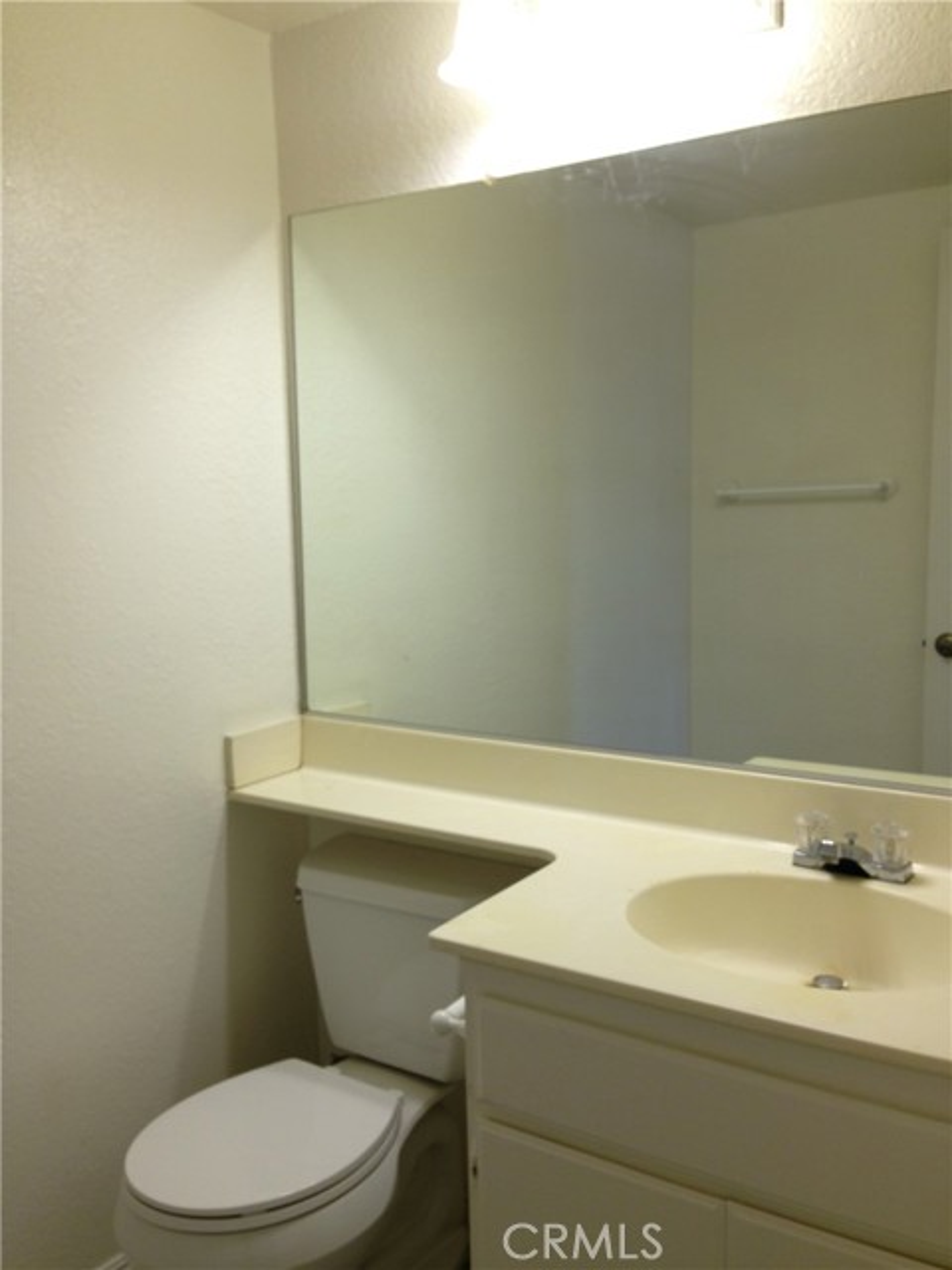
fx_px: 1210
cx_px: 476
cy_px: 635
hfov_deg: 42.9
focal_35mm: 33
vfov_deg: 55.4
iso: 50
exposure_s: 1/24
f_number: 2.4
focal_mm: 4.12
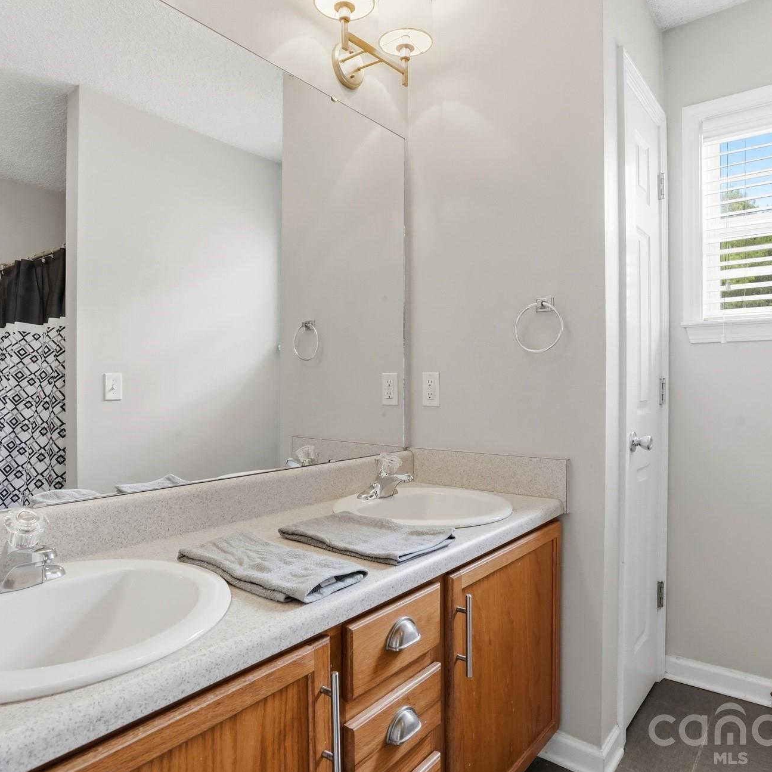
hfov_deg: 72.1
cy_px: 377
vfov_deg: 72.1
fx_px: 530
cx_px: 403
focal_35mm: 21
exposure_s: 1/640
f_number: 10
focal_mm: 16
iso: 3200
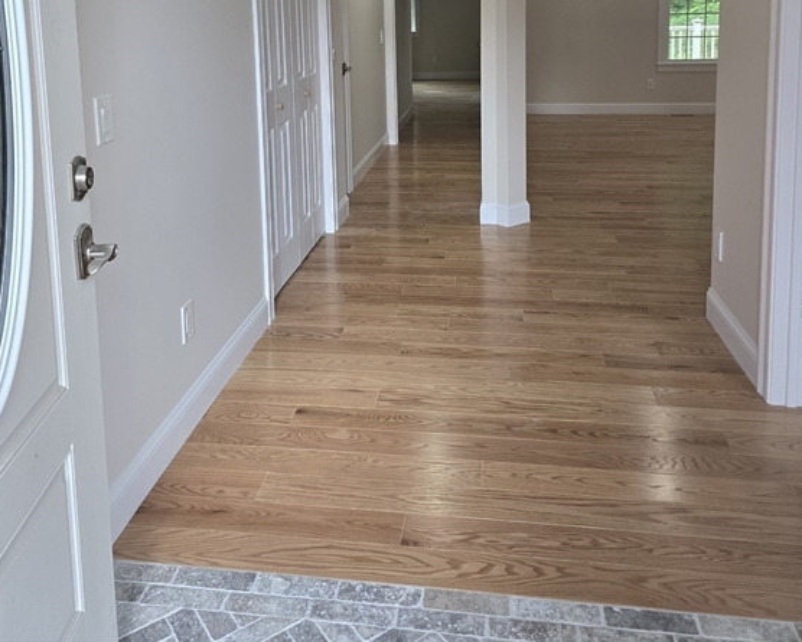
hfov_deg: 57.2
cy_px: 92
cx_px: 397
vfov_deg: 43.9
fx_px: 736
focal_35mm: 31
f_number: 1.7
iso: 125
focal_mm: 6.3
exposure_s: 1/120
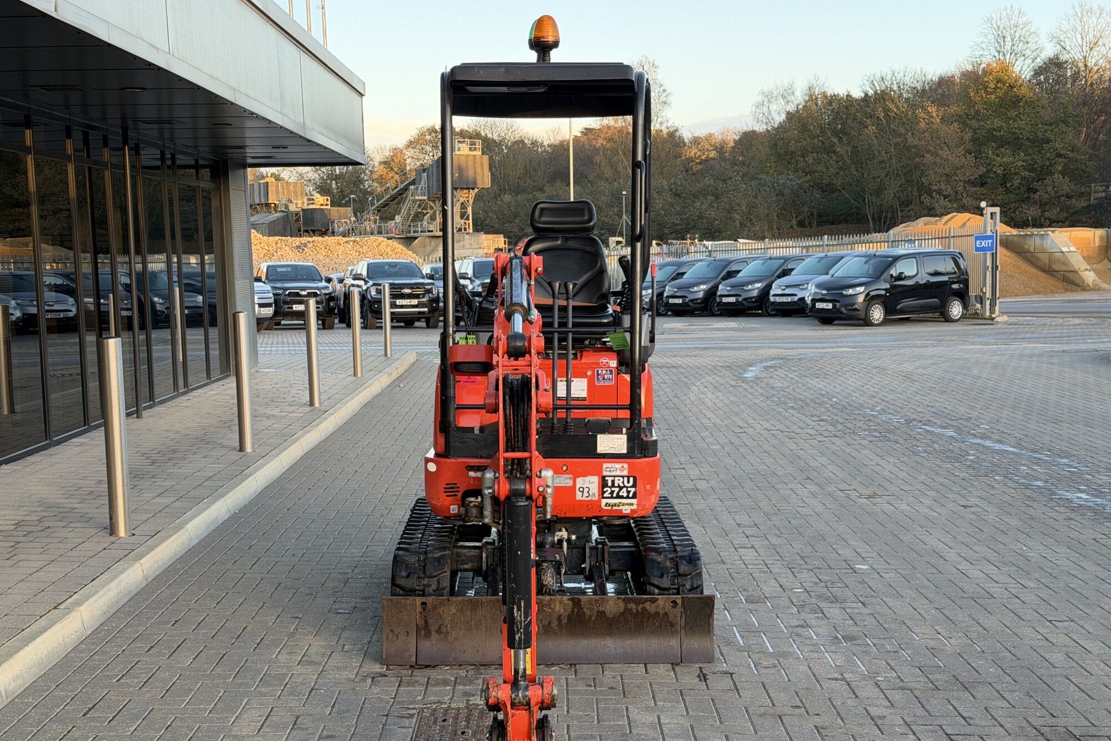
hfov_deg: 39.6
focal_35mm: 50
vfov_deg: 27.0
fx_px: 1543
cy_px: 411
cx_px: 556
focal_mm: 6.76
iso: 64
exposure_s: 1/174
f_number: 1.78
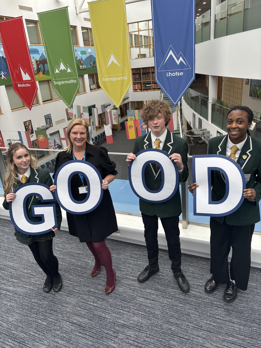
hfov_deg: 53.1
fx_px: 261
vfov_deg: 67.3
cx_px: 130
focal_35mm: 26
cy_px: 174
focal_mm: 5.96
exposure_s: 1/121
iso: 50
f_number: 1.6
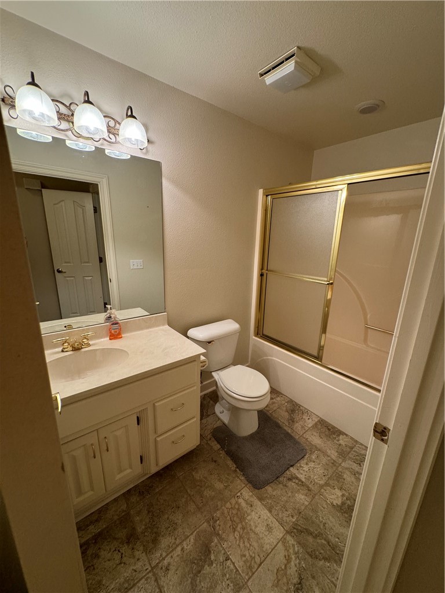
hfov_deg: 85.7
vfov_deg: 102.1
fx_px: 240
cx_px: 222
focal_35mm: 14
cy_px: 296
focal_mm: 2.22
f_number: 2.2
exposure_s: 1/60
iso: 200
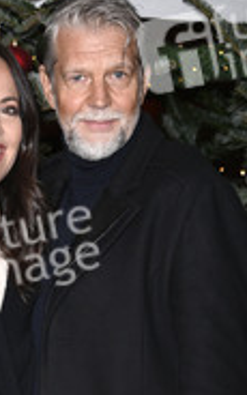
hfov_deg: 8.4
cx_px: 52
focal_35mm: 155
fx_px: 1669
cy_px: 365
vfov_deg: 13.4
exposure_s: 1/250
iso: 1250
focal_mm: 70
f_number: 5.6
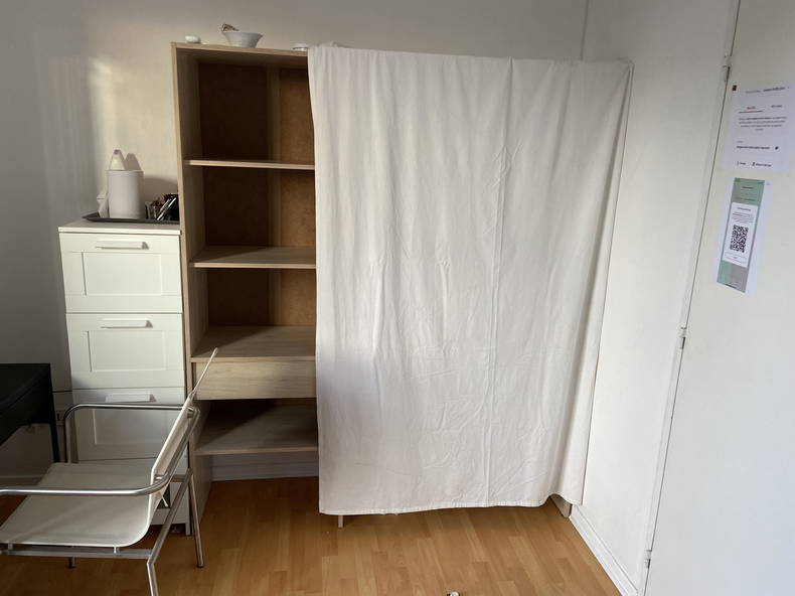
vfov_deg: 53.0
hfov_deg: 67.3
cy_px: 298
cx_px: 398
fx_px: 597
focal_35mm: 26
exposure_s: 1/121
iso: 125
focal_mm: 4.25
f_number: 1.8
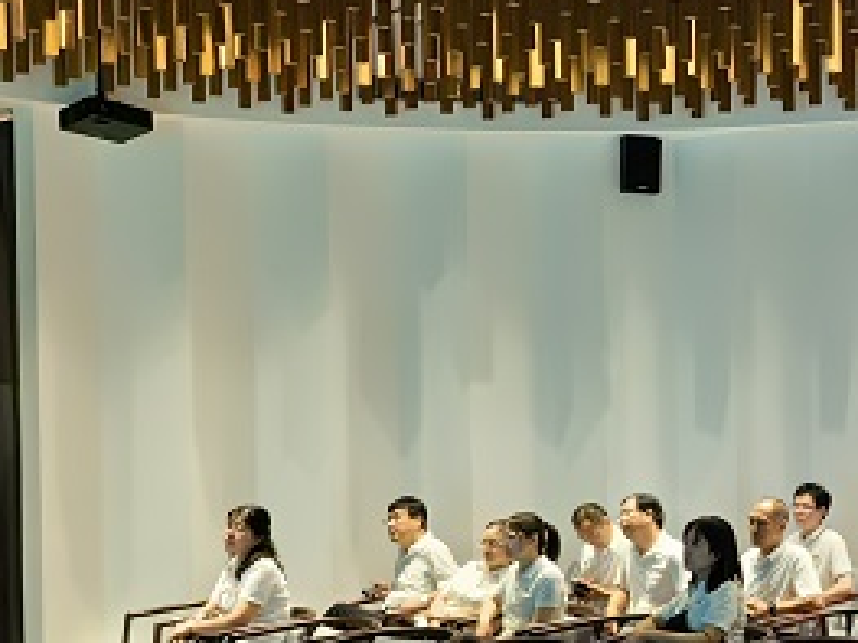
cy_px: 494
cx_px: 803
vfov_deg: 20.2
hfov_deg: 26.0
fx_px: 1784
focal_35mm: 72
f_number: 1.4
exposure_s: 1/100
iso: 125
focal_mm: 5.75
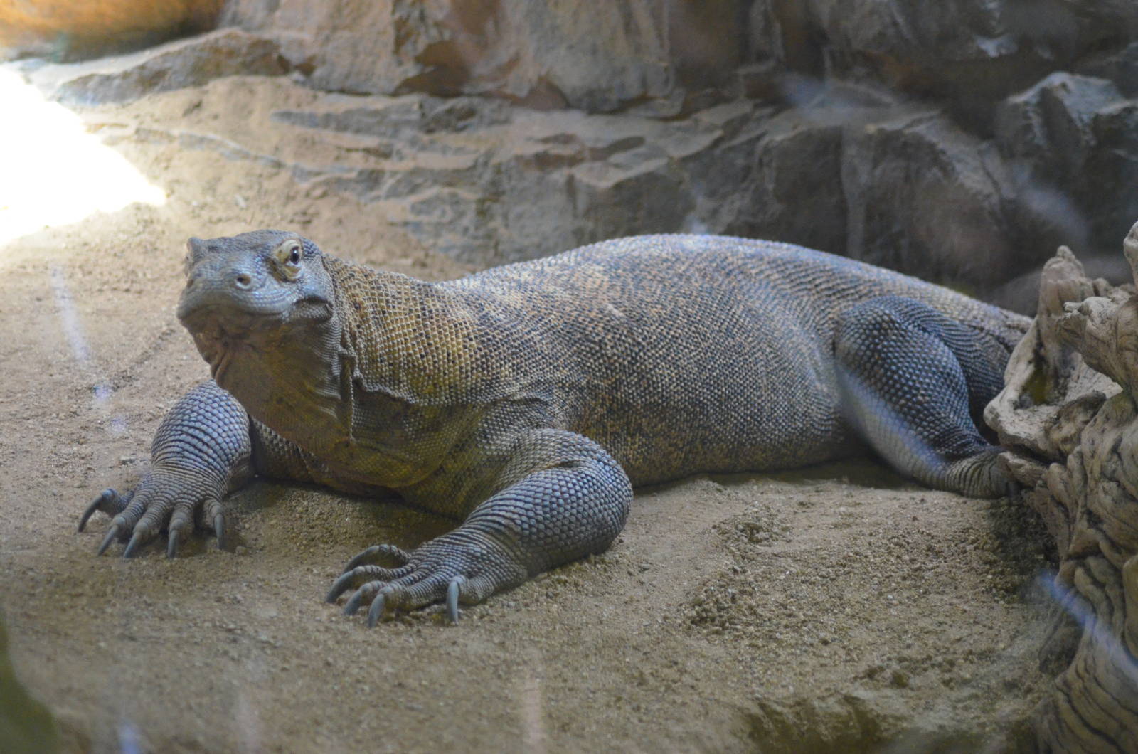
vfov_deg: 6.5
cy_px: 377
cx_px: 569
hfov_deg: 9.8
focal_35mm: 210
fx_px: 6625
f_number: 4.2
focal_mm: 140
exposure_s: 1/250
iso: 3200
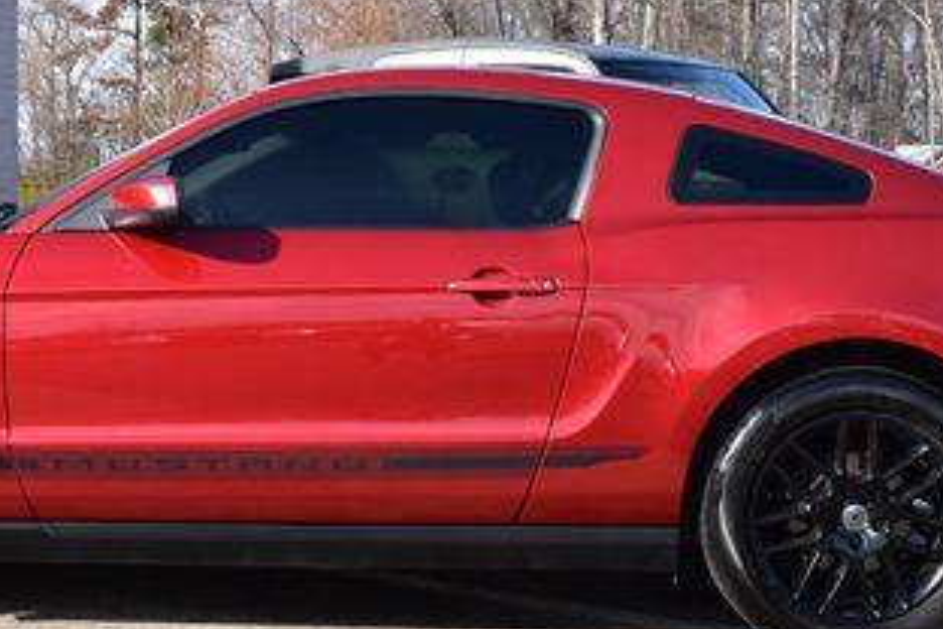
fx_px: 2175
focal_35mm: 83
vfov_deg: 16.4
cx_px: 329
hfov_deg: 24.4
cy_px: 290
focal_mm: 27
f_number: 11
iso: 400
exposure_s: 1/320
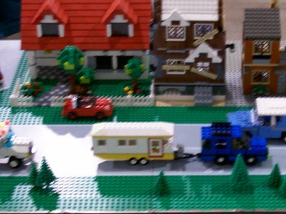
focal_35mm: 97
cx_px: 235
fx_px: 801
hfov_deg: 20.0
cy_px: 81
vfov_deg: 15.2
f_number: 3.2
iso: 160
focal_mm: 8.7
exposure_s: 1/8
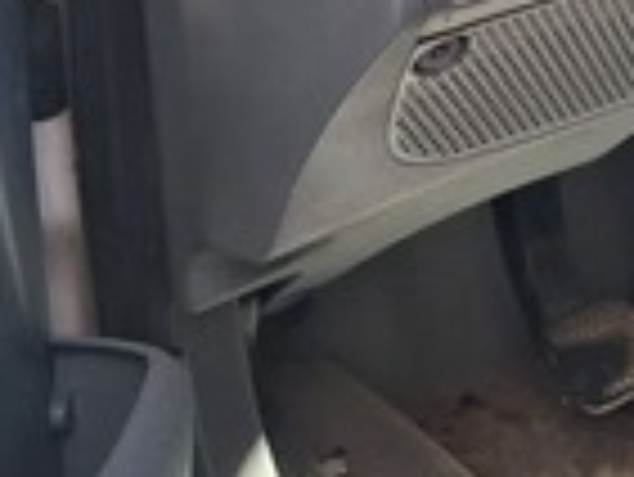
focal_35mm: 98
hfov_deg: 16.6
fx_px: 1796
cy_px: -306
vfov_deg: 13.9
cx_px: 1156
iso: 40
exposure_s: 1/506
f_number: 1.8
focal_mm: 5.54
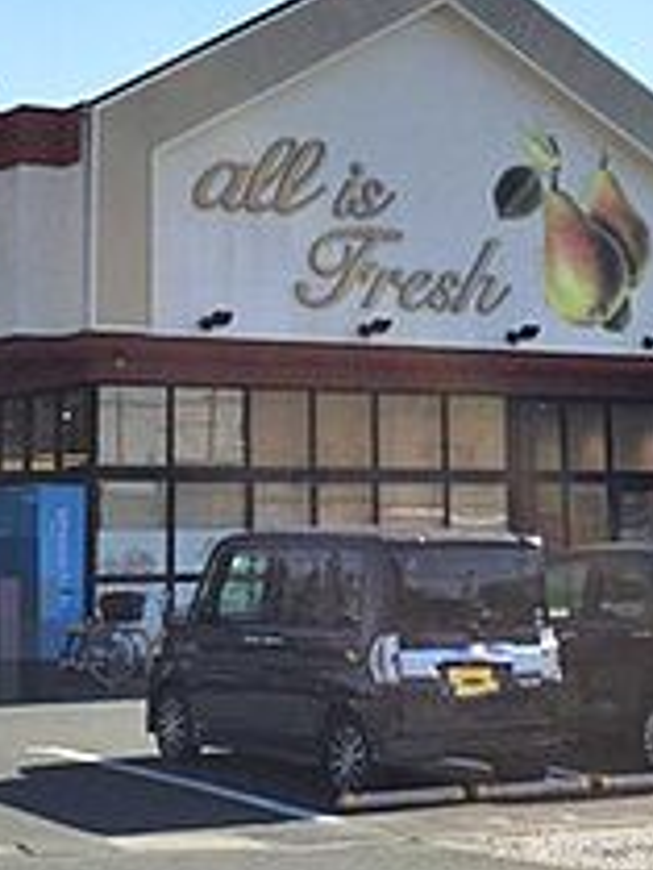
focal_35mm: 86
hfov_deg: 17.2
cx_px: 304
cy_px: 139
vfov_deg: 22.4
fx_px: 2161
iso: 32
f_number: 2.2
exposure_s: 1/2825
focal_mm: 4.15
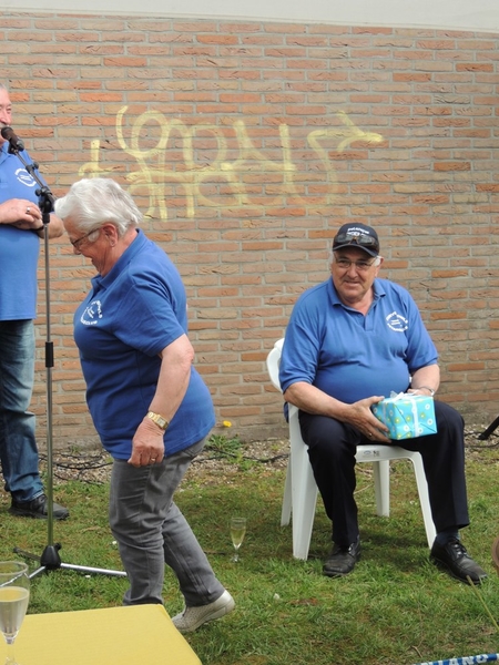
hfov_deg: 21.0
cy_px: 332
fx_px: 1345
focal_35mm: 70
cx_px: 250
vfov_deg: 27.8
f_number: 3.9
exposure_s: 1/400
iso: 125
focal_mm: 12.4
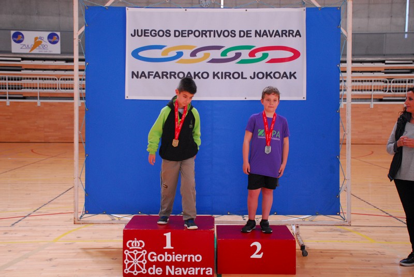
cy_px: 138
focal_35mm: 48
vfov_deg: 28.2
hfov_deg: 41.1
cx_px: 207
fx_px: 553
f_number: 4
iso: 800
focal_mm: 32
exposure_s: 1/80
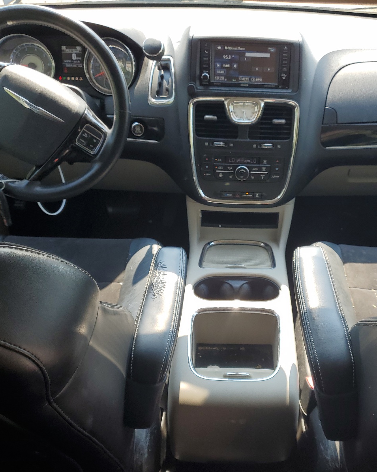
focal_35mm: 34
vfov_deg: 52.8
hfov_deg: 43.1
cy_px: 237
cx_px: 229
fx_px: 474
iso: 50
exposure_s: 1/400
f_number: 1.5
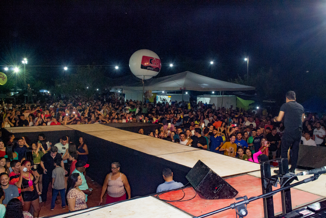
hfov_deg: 53.1
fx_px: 326
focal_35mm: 36
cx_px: 163
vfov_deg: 36.9
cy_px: 109
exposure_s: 1/60
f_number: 13
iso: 3200
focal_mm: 24
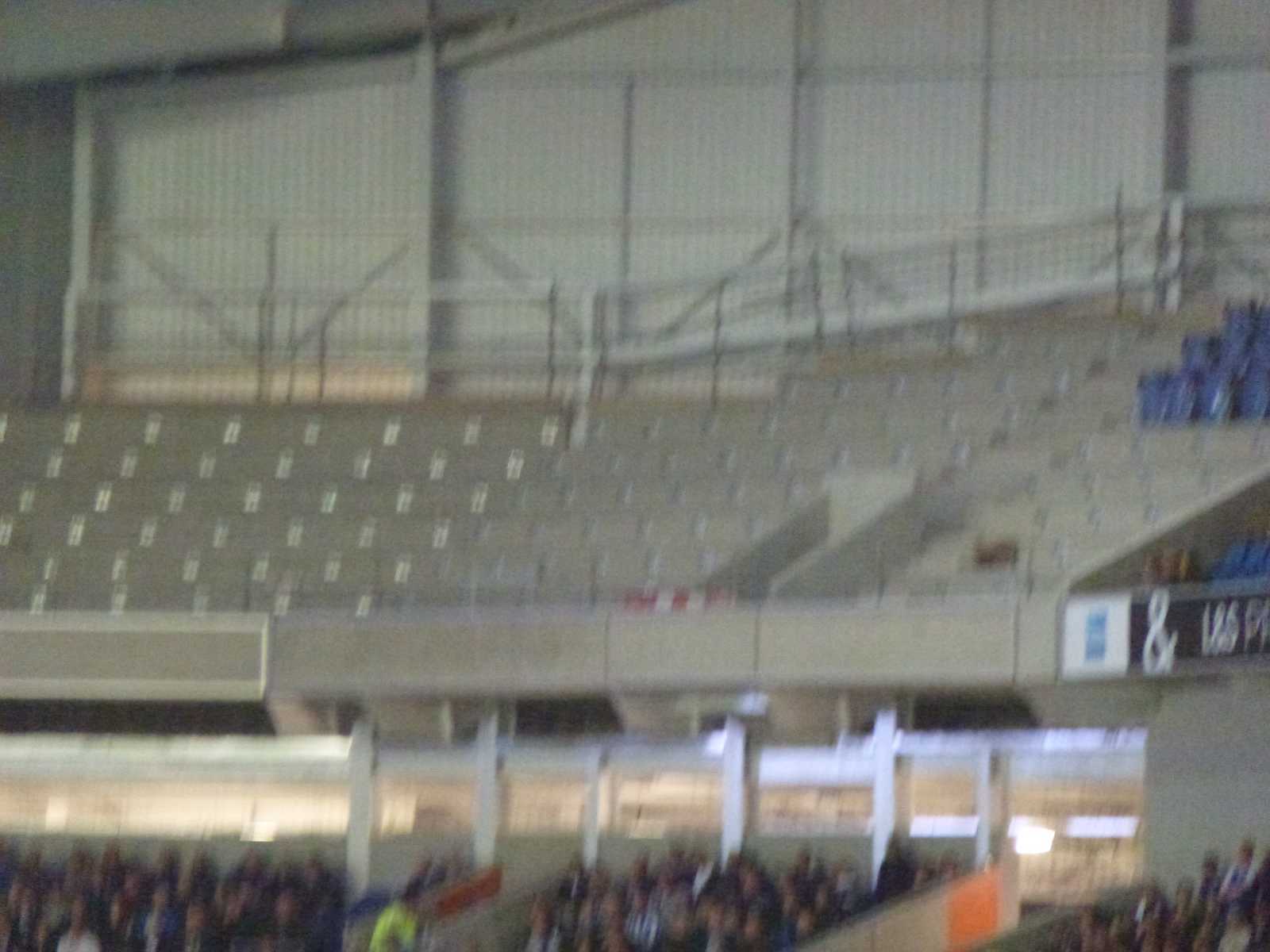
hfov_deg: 5.2
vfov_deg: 3.9
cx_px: 635
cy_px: 476
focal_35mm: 384
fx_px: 14088
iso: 1600
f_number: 5.9
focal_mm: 68.8
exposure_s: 1/20
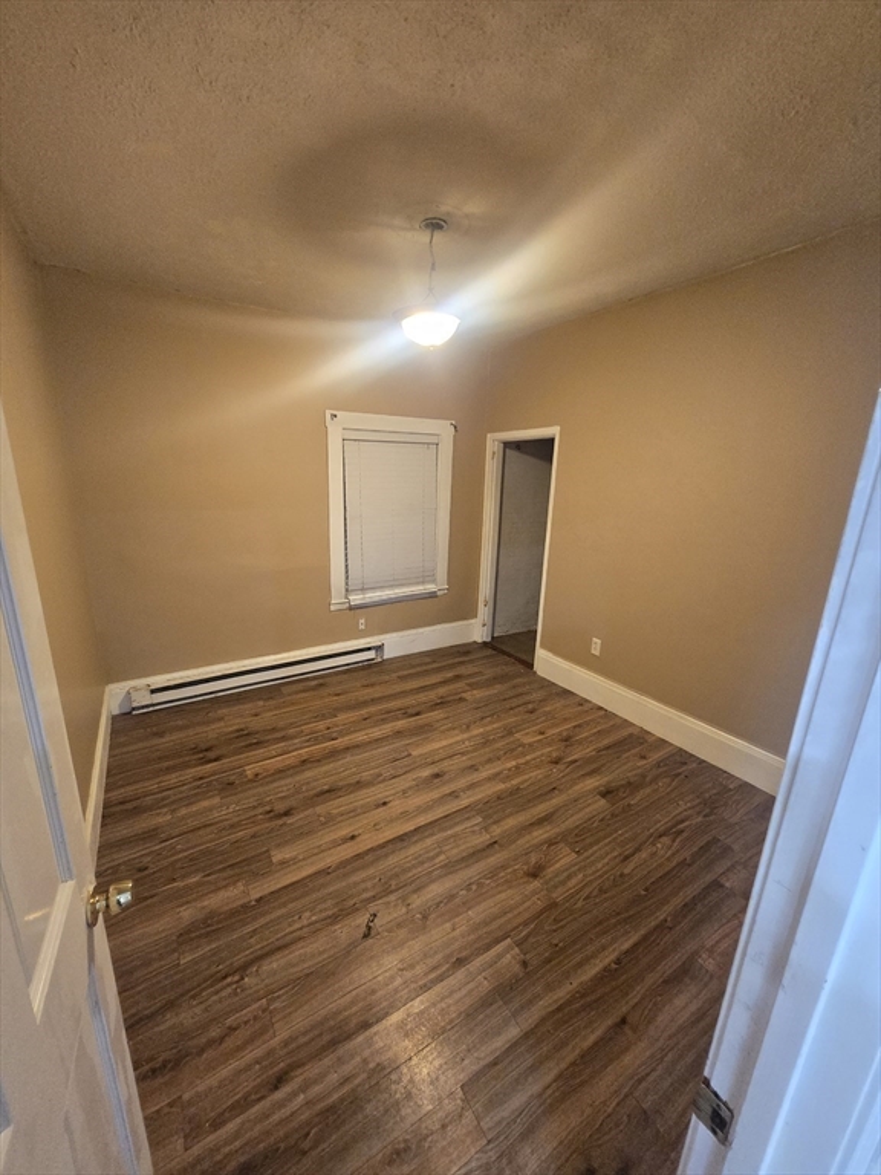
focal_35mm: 13
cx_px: 440
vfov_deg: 106.2
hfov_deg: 89.9
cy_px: 588
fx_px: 441
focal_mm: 1.7
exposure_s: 1/60
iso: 800
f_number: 2.2
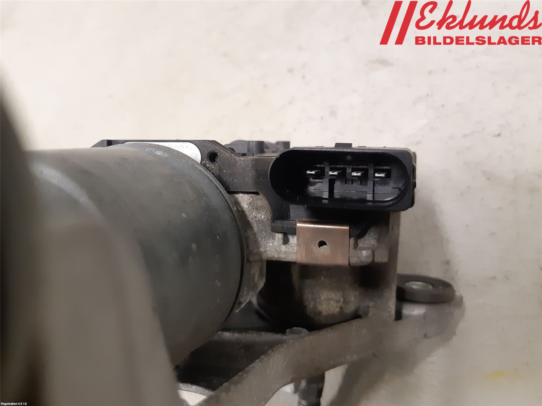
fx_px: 407
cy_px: 203
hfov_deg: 67.3
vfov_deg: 53.1
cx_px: 271
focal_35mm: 26
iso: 320
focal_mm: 3.93
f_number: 1.7
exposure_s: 1/50
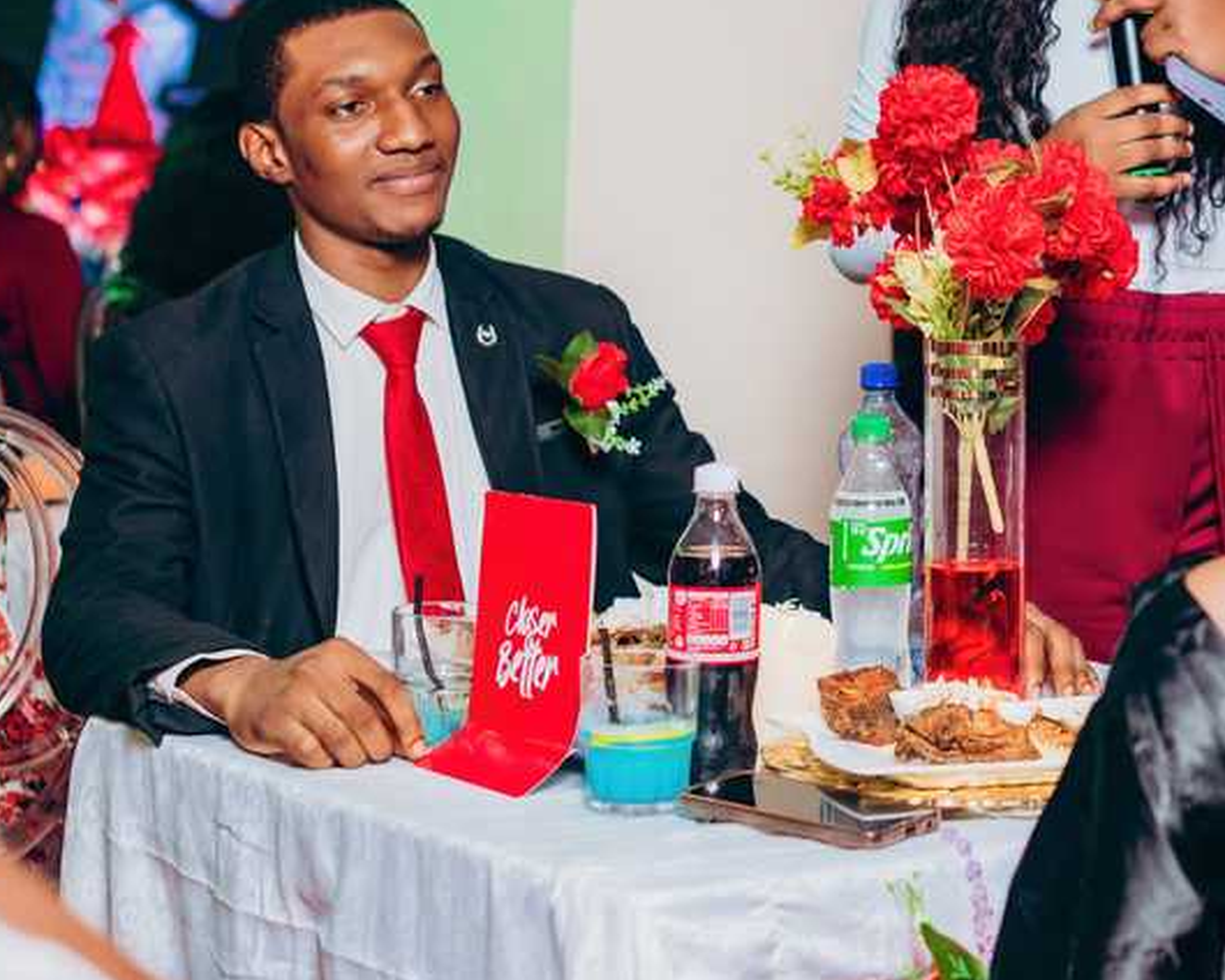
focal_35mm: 99
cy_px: 149
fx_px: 3589
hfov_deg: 19.2
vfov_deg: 15.4
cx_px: 968
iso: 200
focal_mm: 50
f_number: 3.2
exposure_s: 1/200
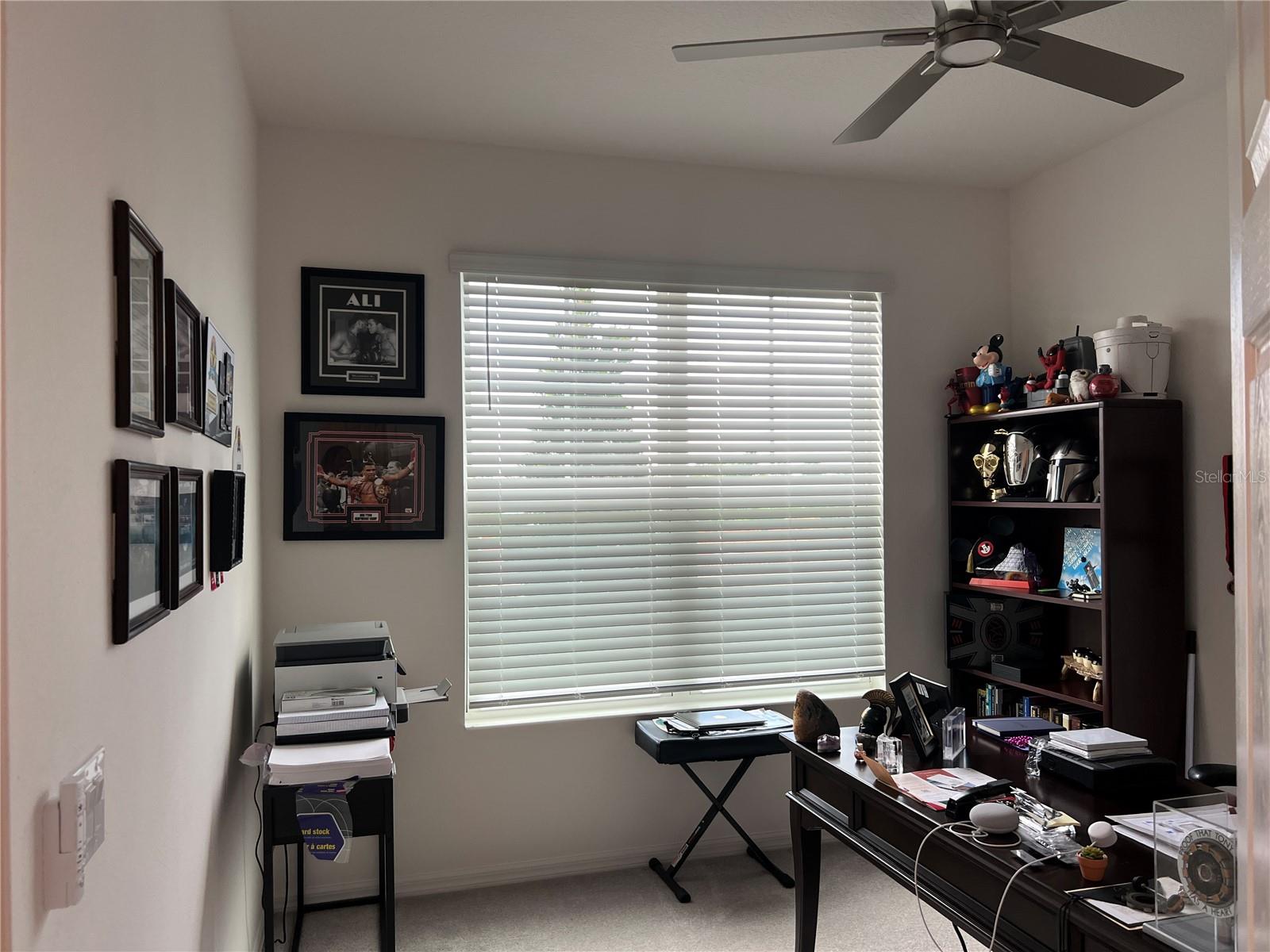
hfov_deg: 67.3
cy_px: 476
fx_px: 954
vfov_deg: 53.1
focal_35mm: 26
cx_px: 635
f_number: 1.5
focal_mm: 5.7
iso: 80
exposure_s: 1/120
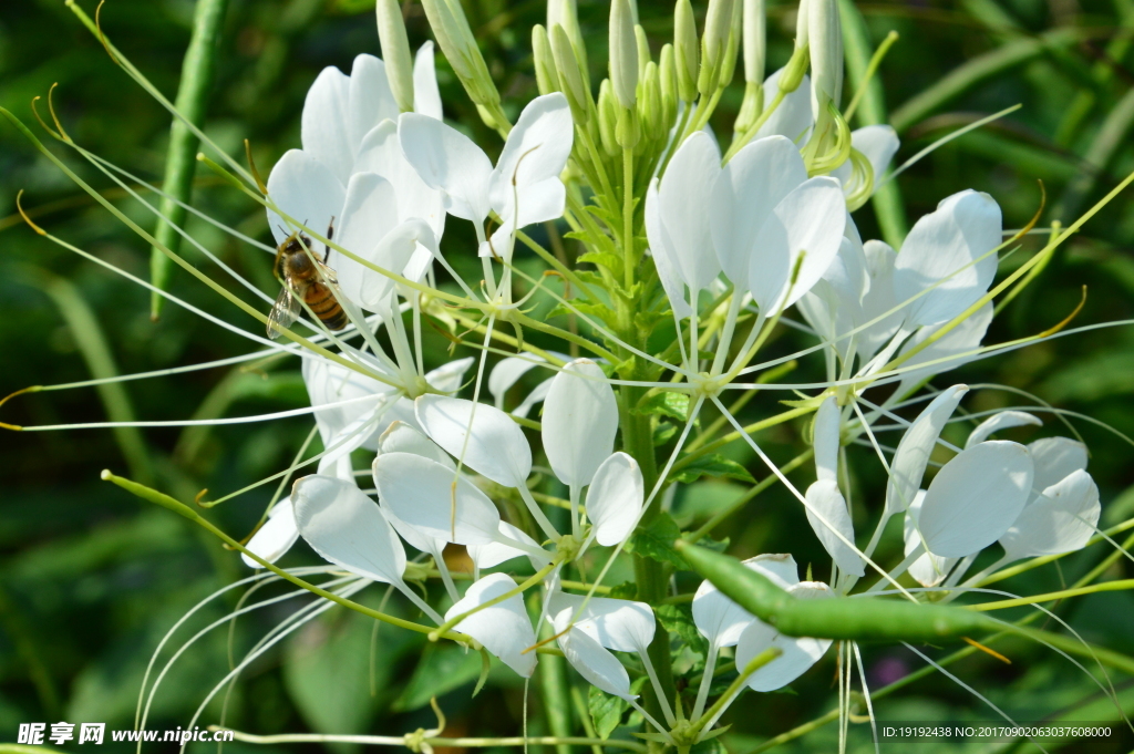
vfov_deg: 7.5
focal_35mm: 183
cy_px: 377
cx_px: 567
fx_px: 5760
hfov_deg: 11.2
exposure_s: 1/250
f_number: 18
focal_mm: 122
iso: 560
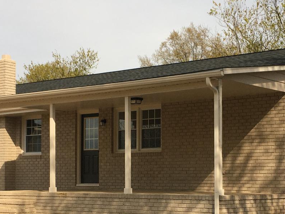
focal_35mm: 75
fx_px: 617
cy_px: 170
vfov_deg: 19.4
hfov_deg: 26.0
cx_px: 164
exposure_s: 1/2024
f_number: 2.2
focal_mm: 4.15
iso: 32
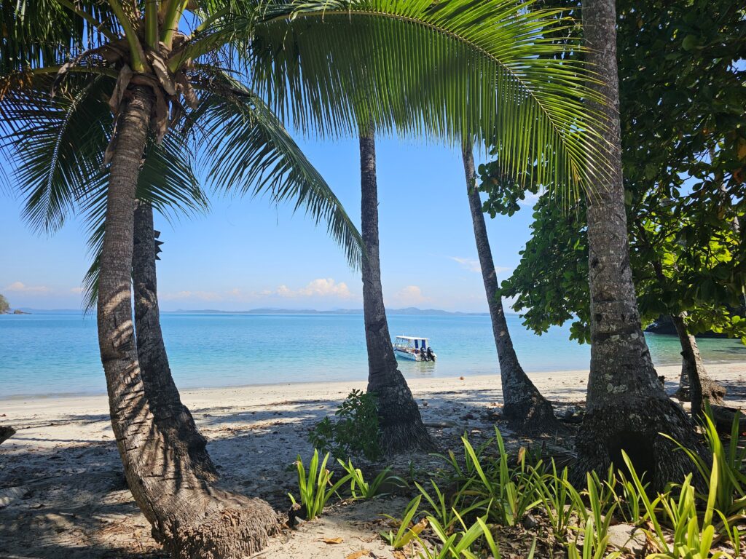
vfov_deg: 58.9
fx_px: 496
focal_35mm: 23
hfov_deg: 73.9
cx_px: 373
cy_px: 280
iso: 10
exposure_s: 1/621
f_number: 1.7
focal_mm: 6.3
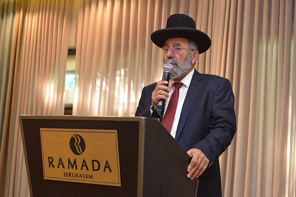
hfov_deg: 32.4
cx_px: 148
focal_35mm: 62
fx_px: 510
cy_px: 98
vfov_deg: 21.9
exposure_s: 1/100
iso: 2500
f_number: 4.5
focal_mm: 62
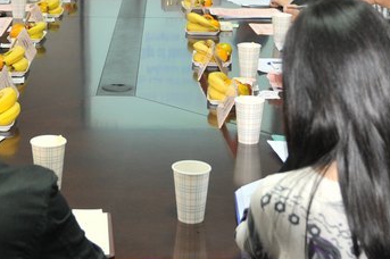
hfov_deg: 22.3
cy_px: -30
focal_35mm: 91
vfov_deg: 14.6
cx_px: 124
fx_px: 985
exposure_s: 1/60
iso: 500
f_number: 2.8
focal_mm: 26
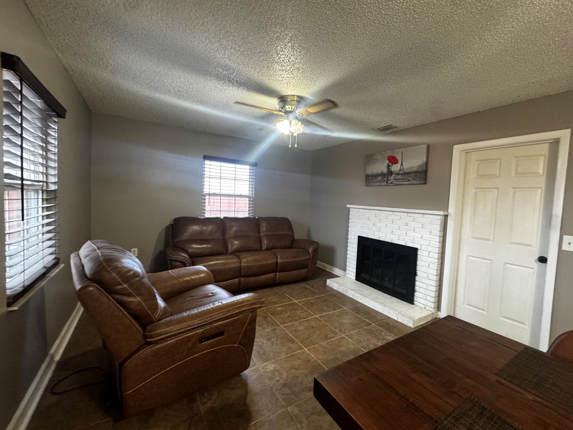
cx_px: 306
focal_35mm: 15
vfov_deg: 81.8
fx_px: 248
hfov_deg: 98.0
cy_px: 212
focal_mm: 2.22
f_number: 2.2
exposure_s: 1/60
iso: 640
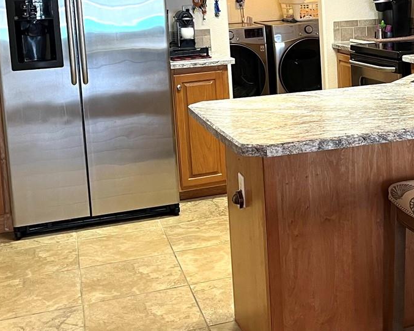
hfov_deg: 30.5
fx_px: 735
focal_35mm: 60
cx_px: 349
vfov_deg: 24.9
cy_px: 59
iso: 100
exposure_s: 1/60
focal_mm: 5.1
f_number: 1.6
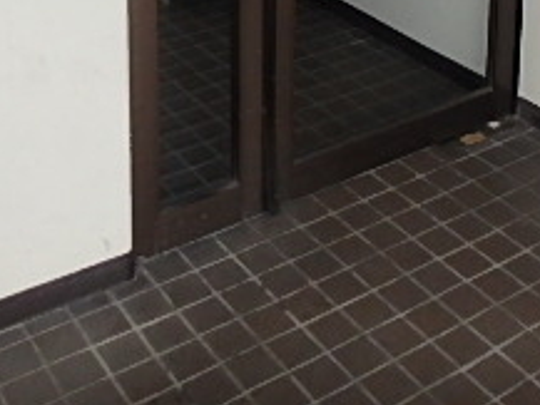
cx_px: 353
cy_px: -189
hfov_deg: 31.0
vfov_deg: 20.5
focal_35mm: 62
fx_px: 968
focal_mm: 3.7
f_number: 3.5
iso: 400
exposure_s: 1/30
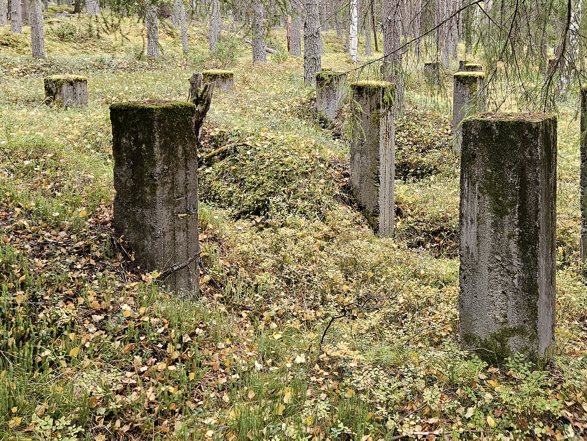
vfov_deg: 35.9
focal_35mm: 39
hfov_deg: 47.0
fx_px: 661
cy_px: 106
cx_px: 395
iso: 160
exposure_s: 1/100
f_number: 1.8
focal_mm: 5.4
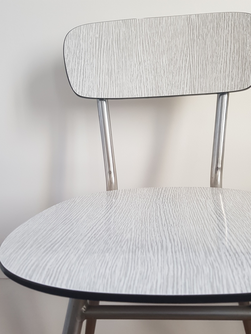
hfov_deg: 53.1
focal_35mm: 26
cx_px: 126
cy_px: 167
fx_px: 251
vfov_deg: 67.3
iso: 160
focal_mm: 4.2
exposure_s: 1/35
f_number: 1.7
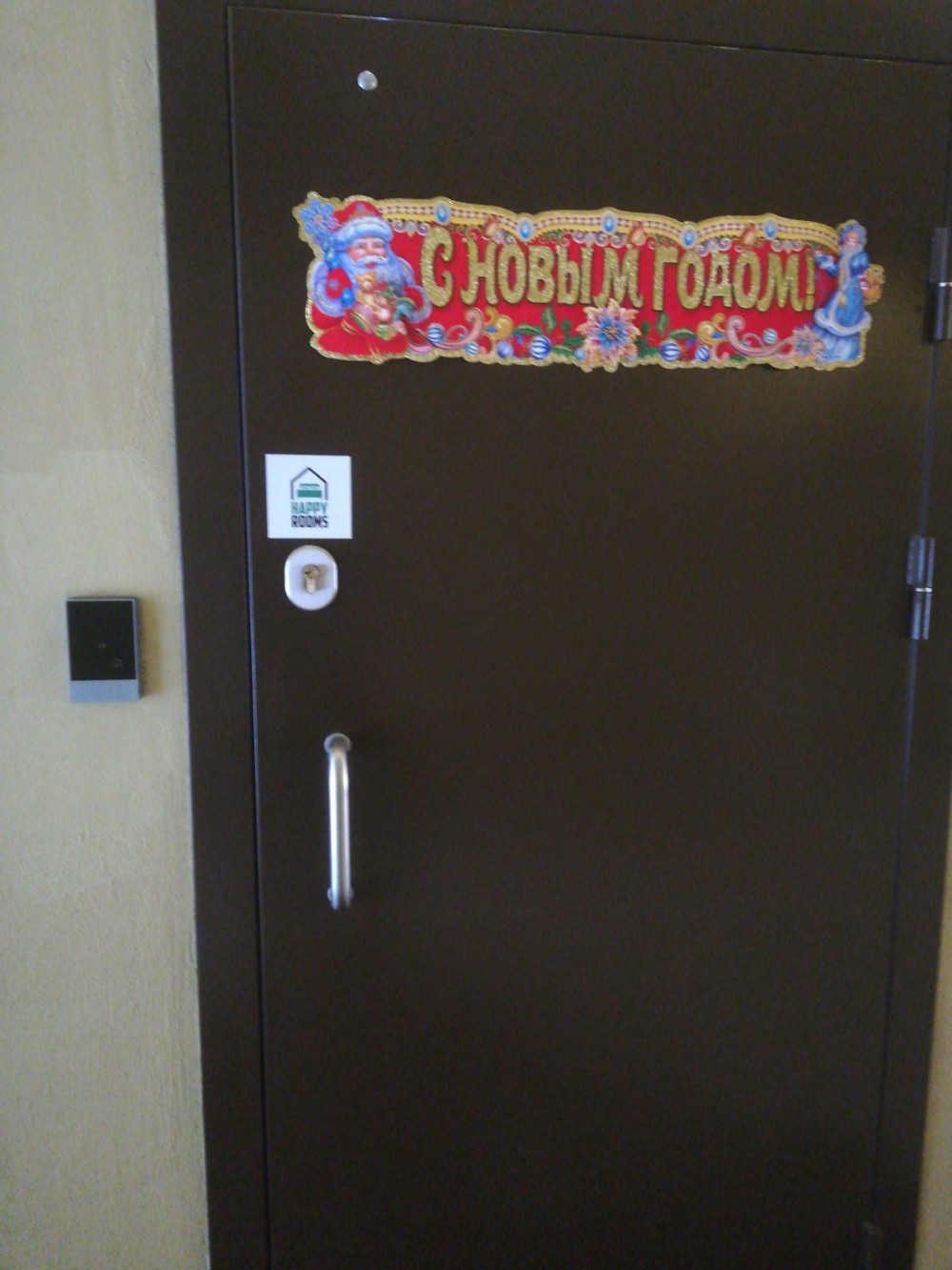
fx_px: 953
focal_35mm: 26
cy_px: 635
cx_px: 476
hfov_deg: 53.1
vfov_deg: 67.3
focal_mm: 3.81
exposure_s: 1/12.5
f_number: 2.2
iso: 2000
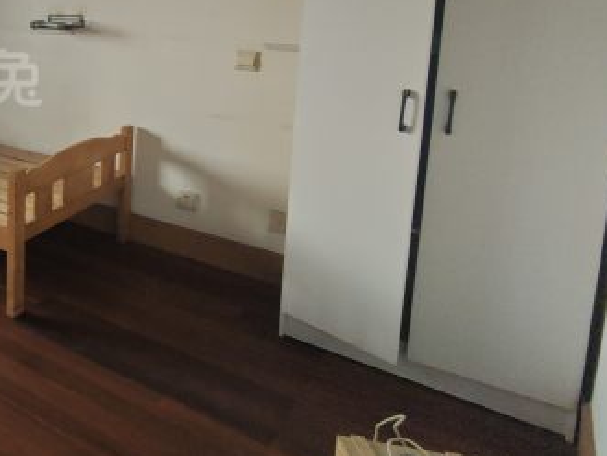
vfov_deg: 39.3
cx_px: -105
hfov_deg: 40.1
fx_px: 596
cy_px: 59
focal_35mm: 34
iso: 64
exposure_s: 1/65
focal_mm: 2.16
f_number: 2.2
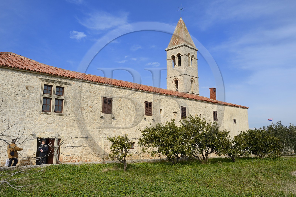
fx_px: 255
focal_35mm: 31
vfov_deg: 42.3
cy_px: 98
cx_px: 148
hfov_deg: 60.3
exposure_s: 1/320
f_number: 11
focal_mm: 31
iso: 200
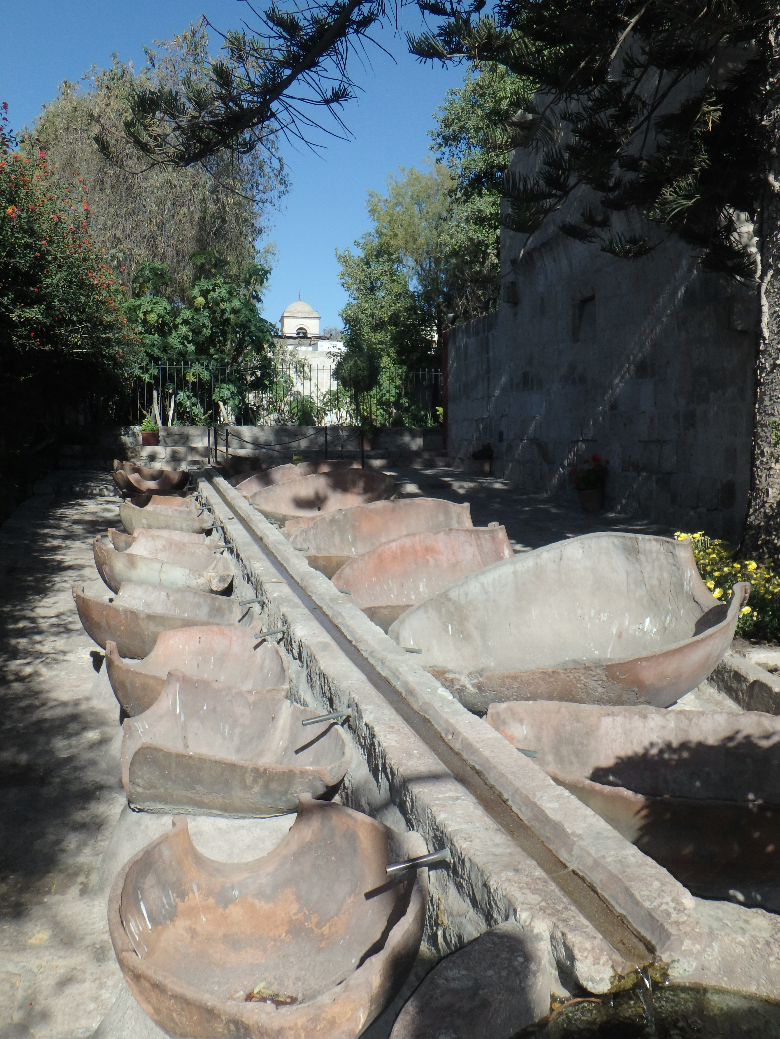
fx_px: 931
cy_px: 520
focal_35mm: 31
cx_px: 390
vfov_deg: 58.4
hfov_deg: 45.4
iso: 125
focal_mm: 5.6
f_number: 4.7
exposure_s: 1/640
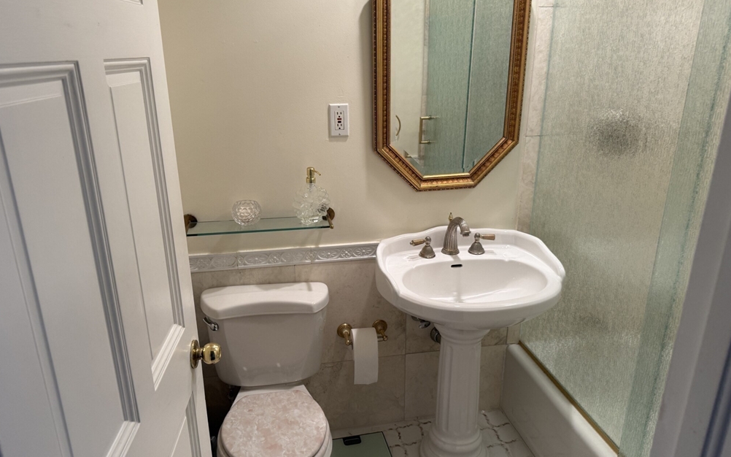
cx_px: 366
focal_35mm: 26
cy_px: 235
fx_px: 518
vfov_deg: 47.6
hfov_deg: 70.4
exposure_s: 1/60
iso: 125
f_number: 1.78
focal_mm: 6.76
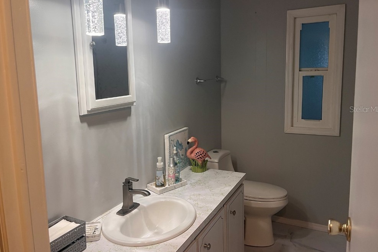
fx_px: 294
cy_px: 109
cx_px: 190
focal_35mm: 28
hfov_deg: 65.5
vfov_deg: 46.3
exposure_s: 1/60
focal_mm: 5.1
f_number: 1.6
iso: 80
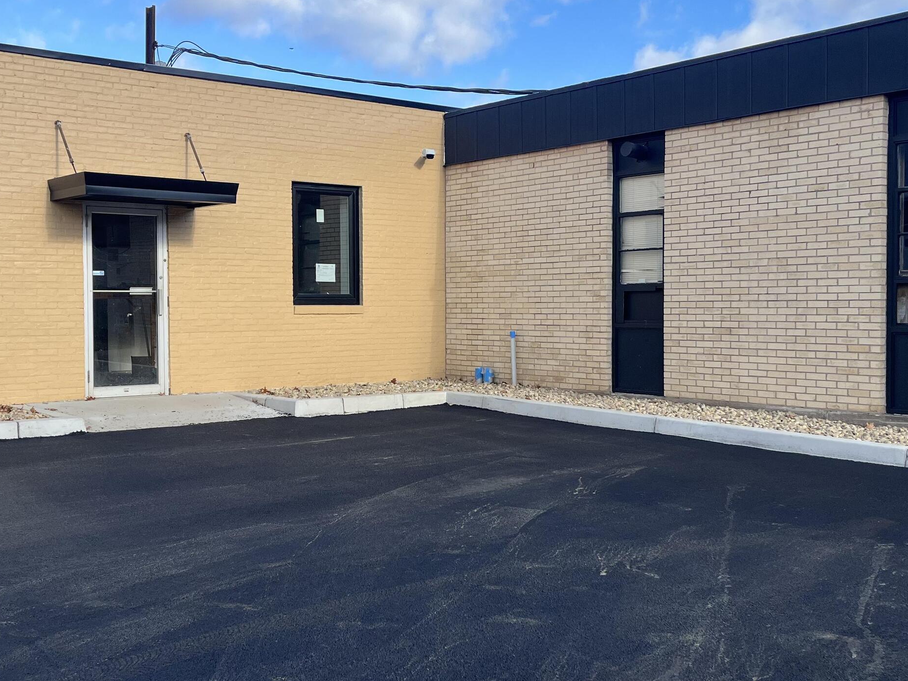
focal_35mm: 43
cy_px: 326
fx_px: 1128
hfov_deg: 43.8
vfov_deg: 33.6
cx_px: 424
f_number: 1.6
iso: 50
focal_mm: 5.1
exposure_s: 1/1957
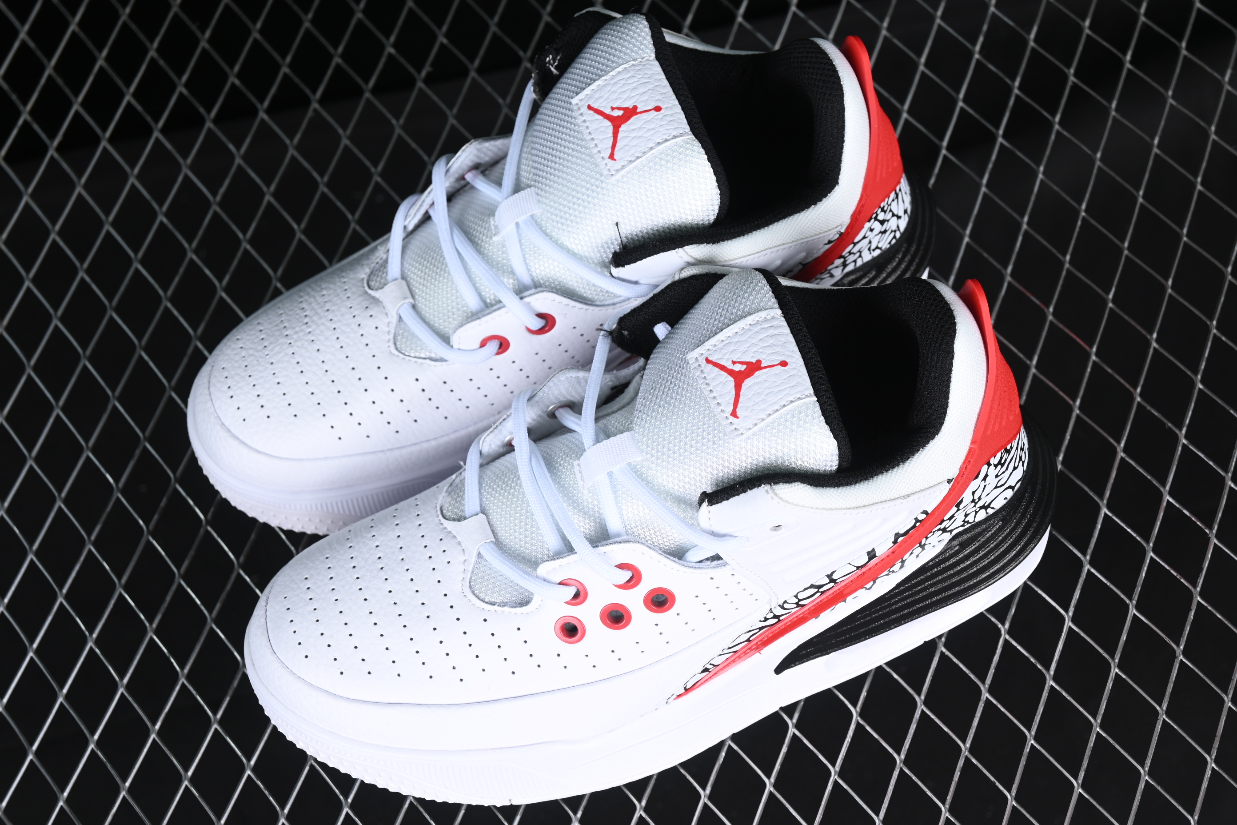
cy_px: 412
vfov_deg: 18.2
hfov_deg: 27.0
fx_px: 2577
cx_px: 618
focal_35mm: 75
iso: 160
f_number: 7.1
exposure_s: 1/60
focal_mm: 50
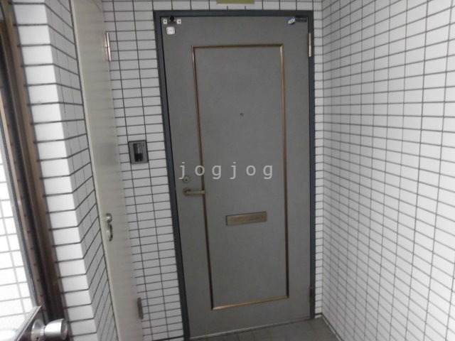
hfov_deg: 71.6
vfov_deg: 56.8
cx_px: 228
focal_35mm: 24
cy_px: 170
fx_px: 315
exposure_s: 1/25
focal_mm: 4.3
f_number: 3.1
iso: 400
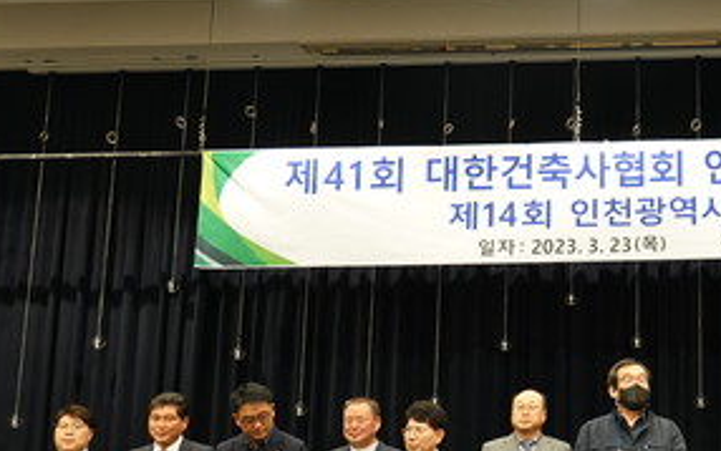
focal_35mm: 62
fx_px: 1219
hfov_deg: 30.6
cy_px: 292
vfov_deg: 20.9
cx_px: 724
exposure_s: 1/30
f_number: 2.8
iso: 400
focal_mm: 10.59
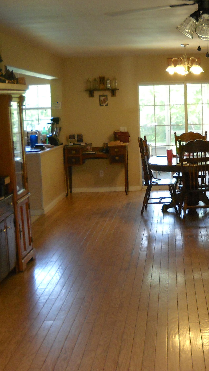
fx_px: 591
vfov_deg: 34.9
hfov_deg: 19.7
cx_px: 185
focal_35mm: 60
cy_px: 184
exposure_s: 1/60
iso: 282
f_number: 3.1
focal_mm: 6.72
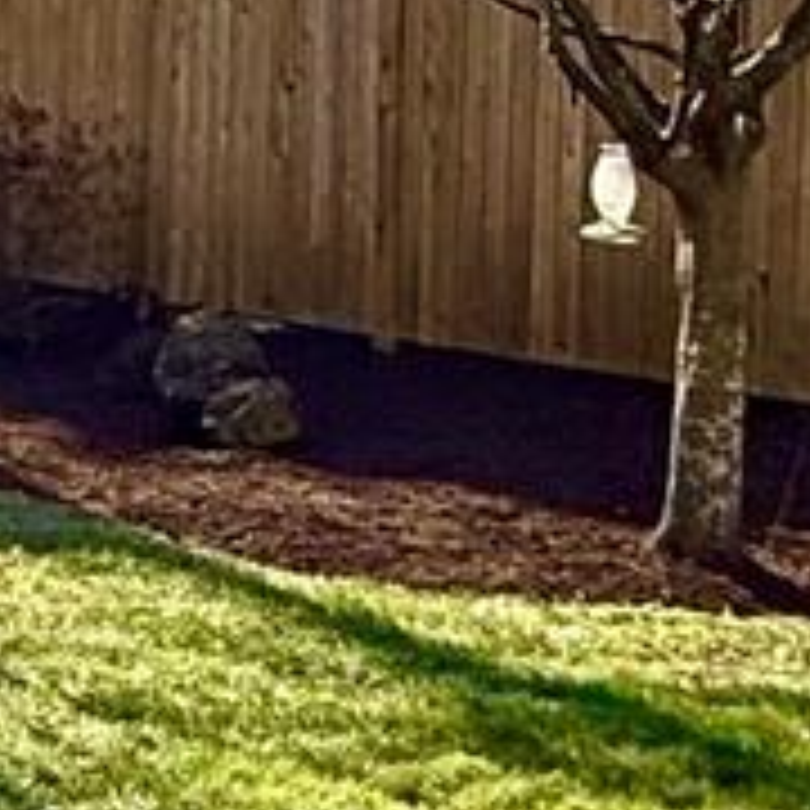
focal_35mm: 99
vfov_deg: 17.3
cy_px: 104
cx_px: -1094
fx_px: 2621
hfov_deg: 13.3
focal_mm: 2.22
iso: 64
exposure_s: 1/1368
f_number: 2.2
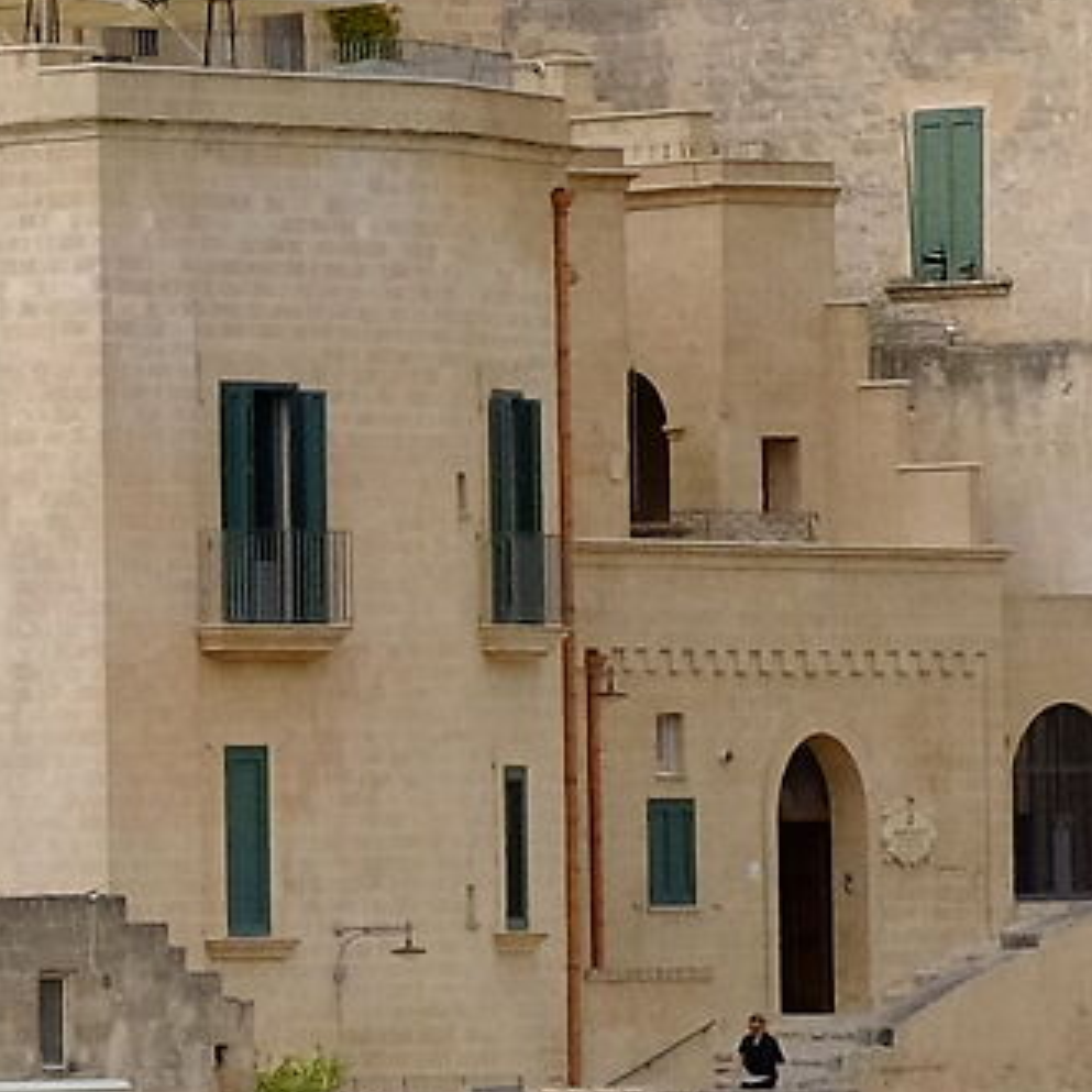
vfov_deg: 3.8
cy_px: 1270
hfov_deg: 3.8
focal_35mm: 456
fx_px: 16275
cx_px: -696
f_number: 9
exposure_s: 1/1600
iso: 1000
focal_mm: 49.4
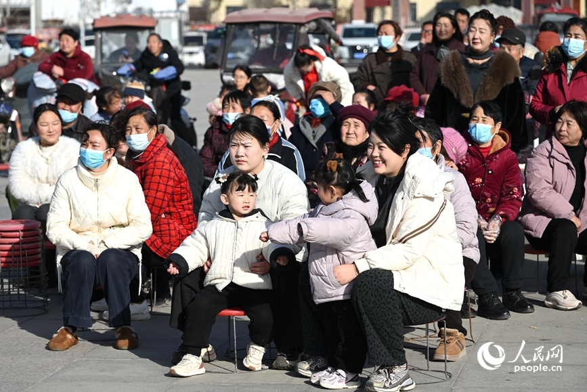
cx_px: 294
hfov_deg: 18.6
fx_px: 1794
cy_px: 196
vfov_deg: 12.5
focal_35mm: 110
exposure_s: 1/1000
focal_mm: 110
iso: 100
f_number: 5
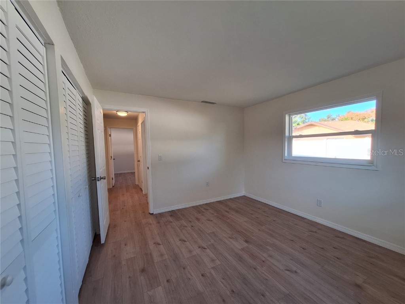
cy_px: 152
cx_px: 202
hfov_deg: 106.2
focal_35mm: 13
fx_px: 152
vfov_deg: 89.9
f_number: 2.2
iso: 80
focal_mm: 1.74
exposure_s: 1/120
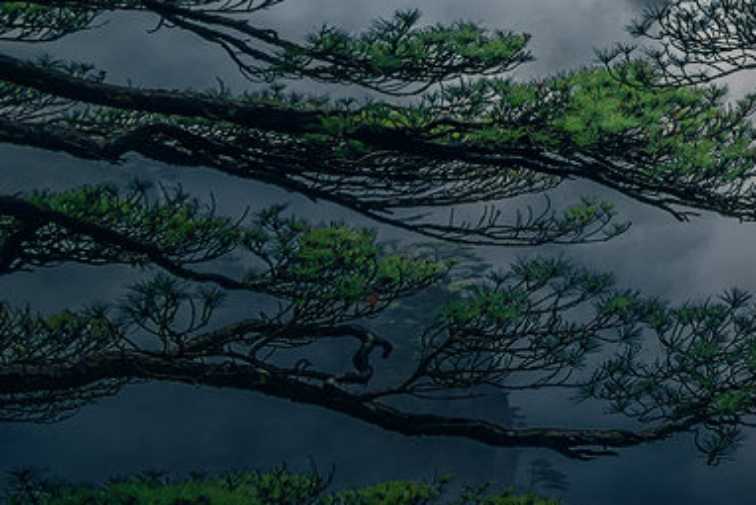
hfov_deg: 20.2
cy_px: -121
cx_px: 1108
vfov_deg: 15.0
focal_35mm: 88
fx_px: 1849
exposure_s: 1/125
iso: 100
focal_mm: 28
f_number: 16
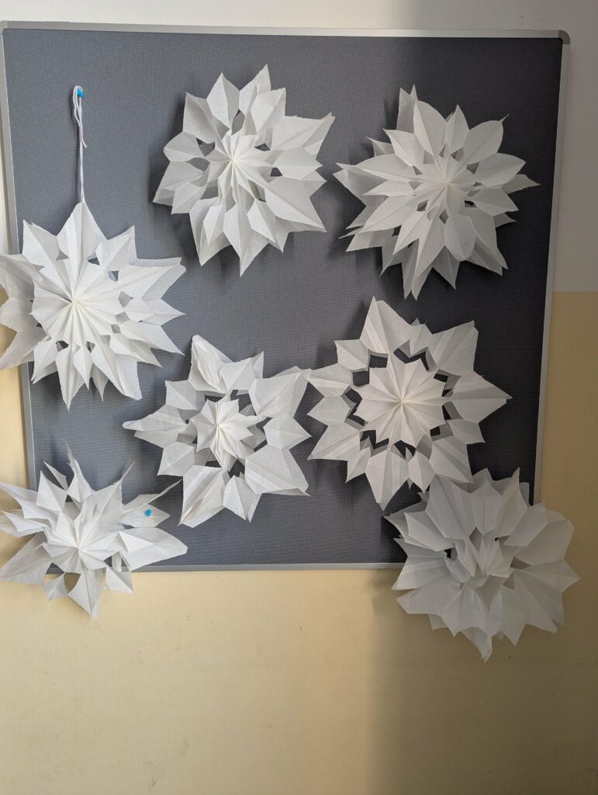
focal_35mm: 24
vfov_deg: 71.5
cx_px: 299
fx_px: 551
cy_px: 398
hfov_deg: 56.9
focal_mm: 6.81
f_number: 1.85
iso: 206
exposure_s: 1/111
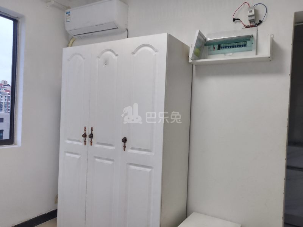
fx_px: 236
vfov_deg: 51.4
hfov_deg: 65.3
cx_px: 152
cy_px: 114
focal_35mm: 27
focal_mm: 3.69
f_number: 1.8
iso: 125
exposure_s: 1/33.3
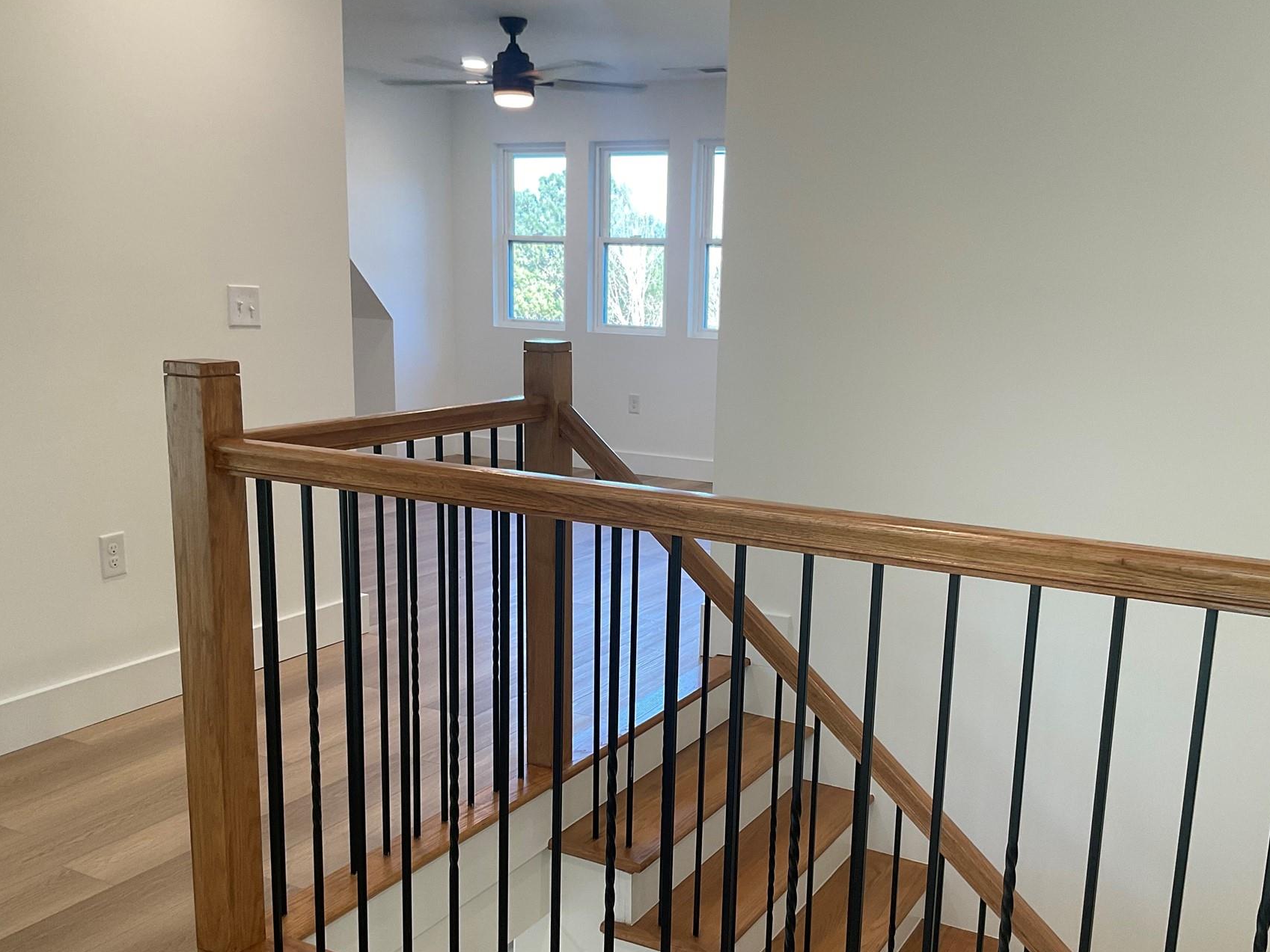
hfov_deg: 52.6
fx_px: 1284
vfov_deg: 40.6
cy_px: 559
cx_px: 681
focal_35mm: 35
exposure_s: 1/60
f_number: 1.8
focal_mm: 3
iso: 50
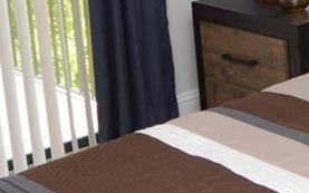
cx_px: 411
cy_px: -40
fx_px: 892
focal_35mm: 106
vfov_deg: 12.1
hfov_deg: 18.2
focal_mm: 12
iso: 400
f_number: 4.5
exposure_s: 1/80
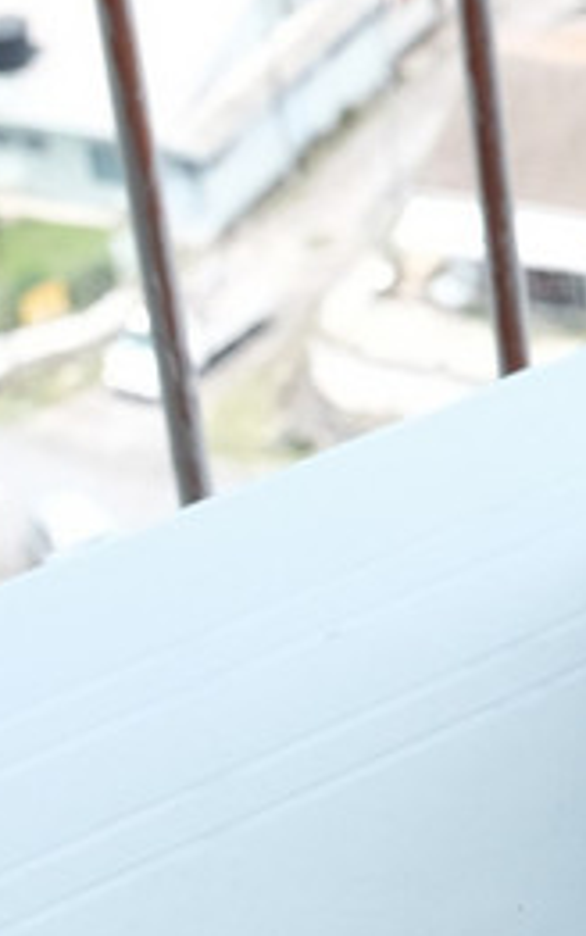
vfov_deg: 11.4
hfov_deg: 6.7
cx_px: 1633
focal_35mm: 182
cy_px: 129
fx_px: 4645
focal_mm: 25.7
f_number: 8
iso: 250
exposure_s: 1/60
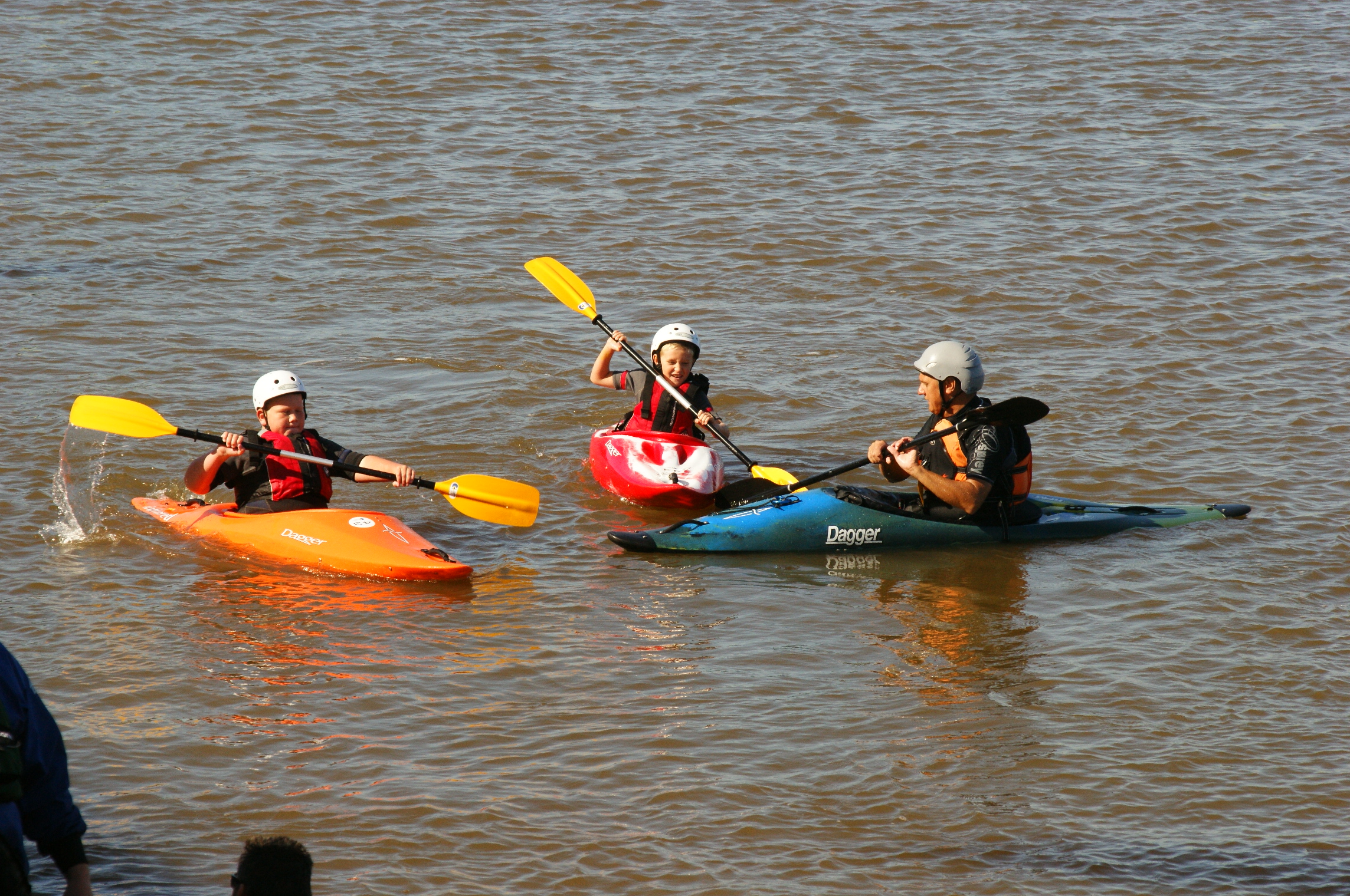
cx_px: 675
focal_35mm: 202
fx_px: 7585
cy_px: 448
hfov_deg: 10.2
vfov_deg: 6.8
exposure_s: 1/640
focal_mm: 135
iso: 400
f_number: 9
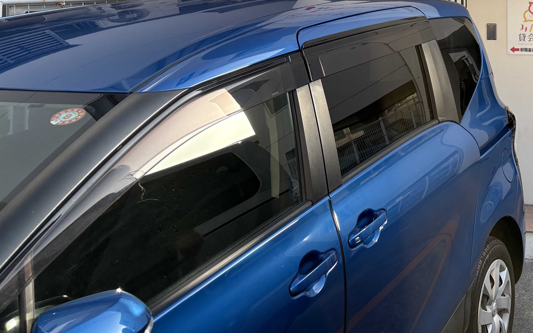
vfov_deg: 21.8
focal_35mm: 56
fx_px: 813
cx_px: 516
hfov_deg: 33.6
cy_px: -39
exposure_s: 1/830
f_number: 1.6
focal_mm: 5.96
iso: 50
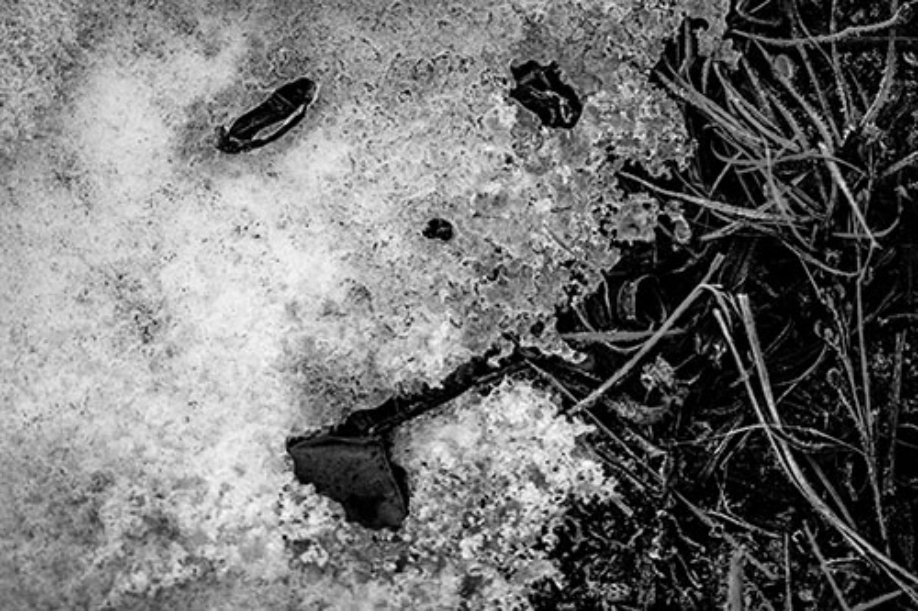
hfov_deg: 9.8
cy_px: 306
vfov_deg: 6.5
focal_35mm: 210
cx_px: 459
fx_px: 5353
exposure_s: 1/1000
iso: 1000
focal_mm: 210
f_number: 6.3
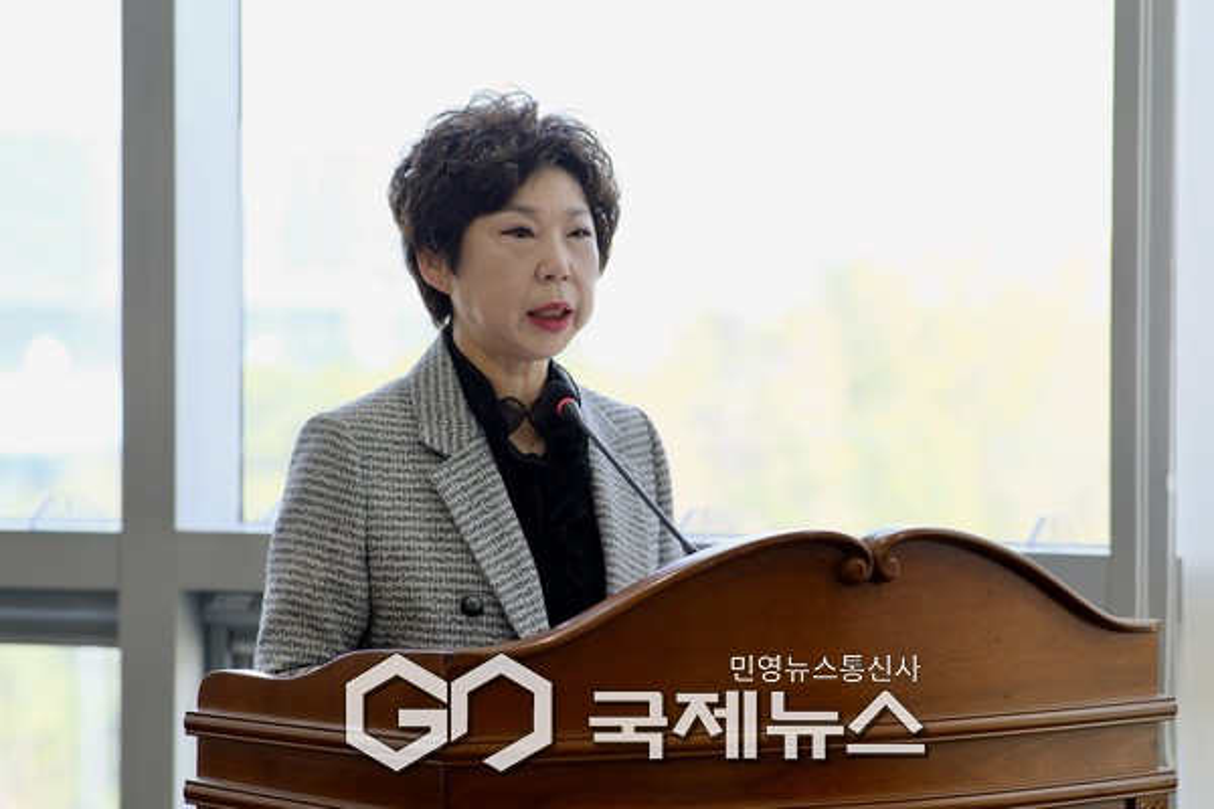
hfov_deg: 16.0
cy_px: 404
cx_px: 607
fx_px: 4316
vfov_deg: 10.7
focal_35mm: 128
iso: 400
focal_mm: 85
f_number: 2.5
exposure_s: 1/200
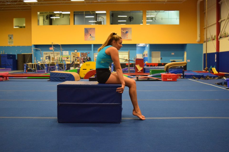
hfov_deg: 48.4
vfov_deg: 33.4
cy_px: 74
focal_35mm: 40
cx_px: 117
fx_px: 254
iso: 3200
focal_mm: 26
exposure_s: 1/200
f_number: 4
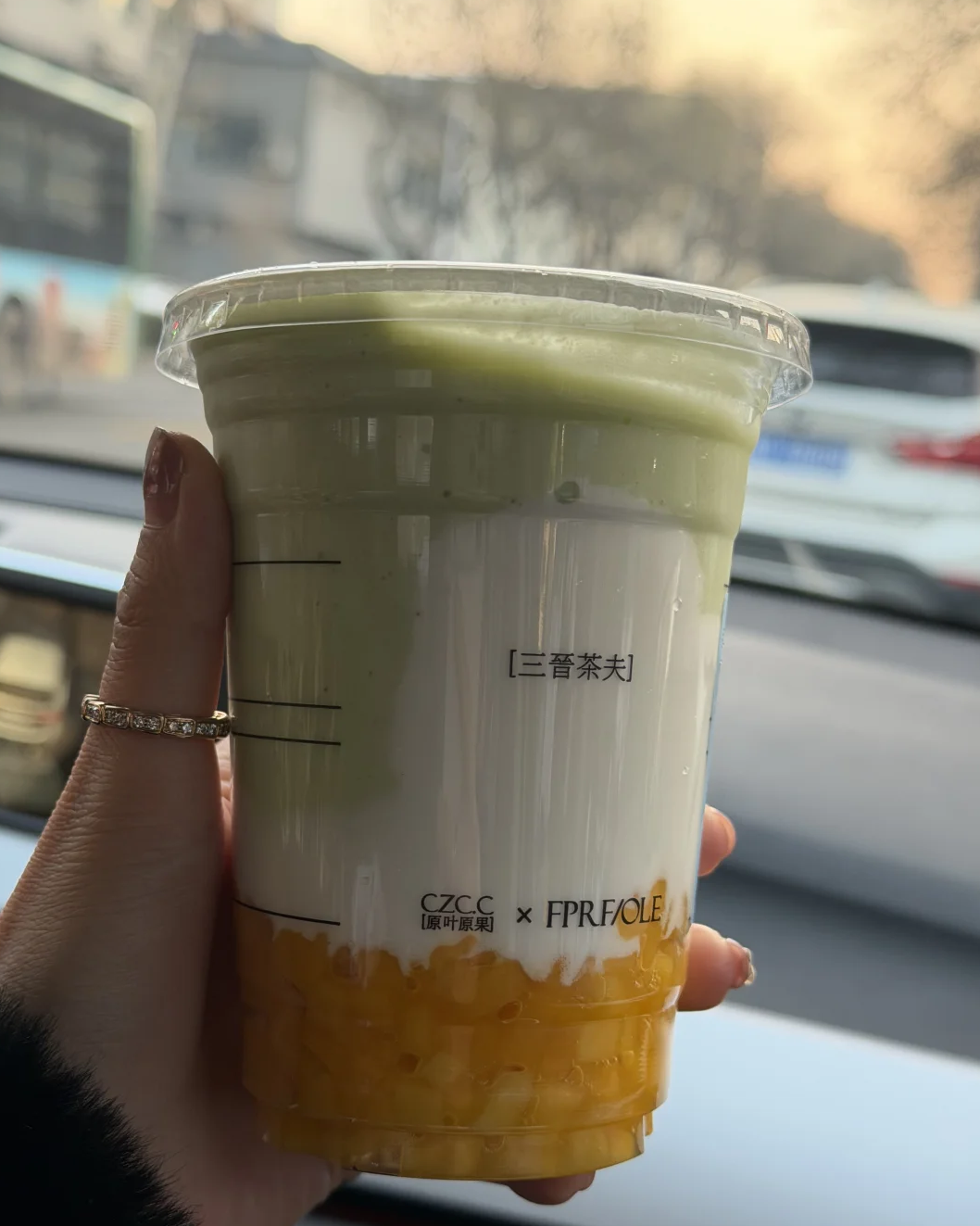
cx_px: 490
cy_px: 653
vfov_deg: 36.6
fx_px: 1849
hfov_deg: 29.7
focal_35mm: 51
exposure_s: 1/60
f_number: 1.78
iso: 125
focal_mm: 6.76
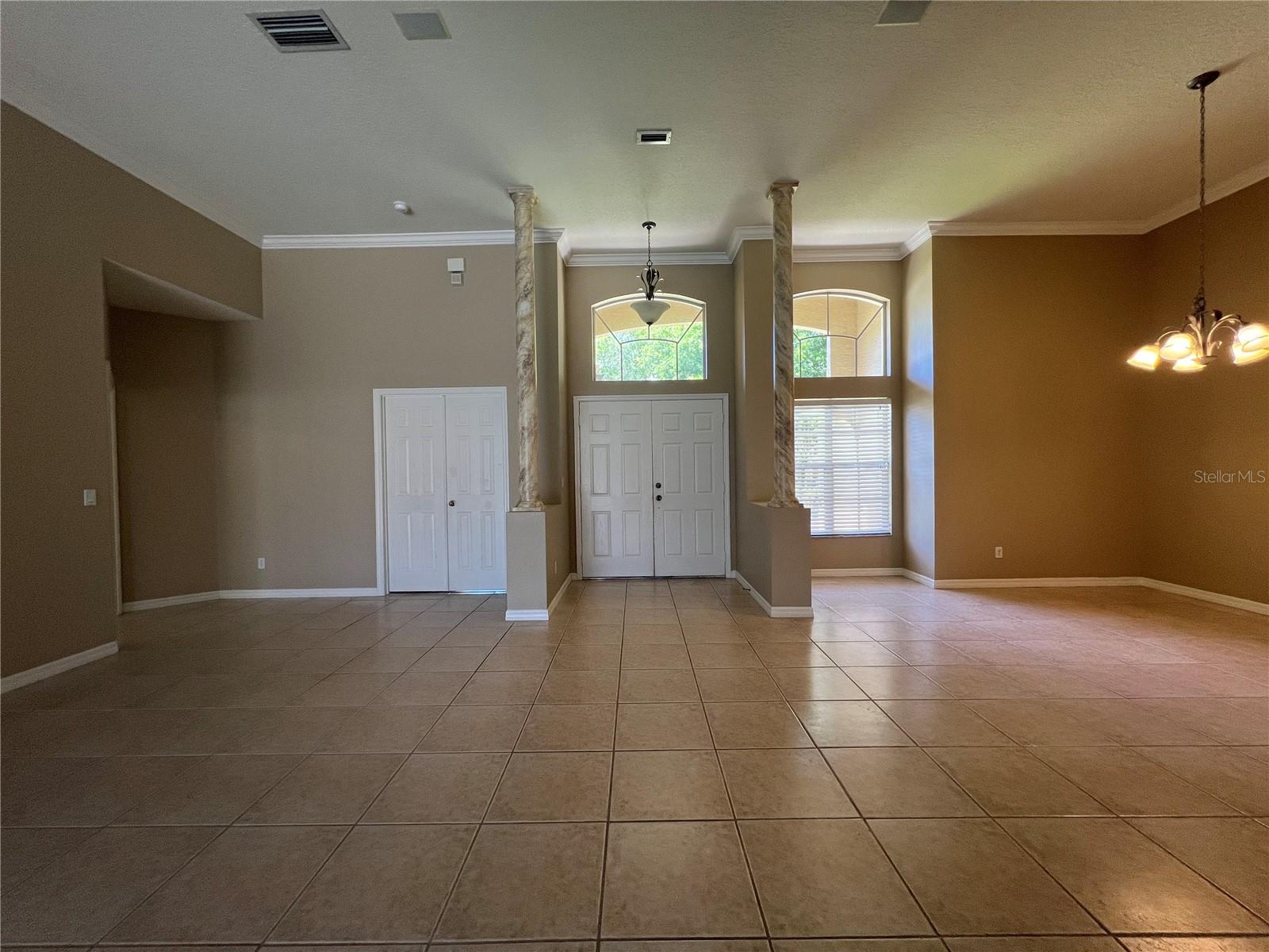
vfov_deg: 89.9
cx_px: 634
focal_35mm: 13
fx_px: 477
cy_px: 476
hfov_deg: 106.2
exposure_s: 1/120
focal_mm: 1.57
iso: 125
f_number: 1.8
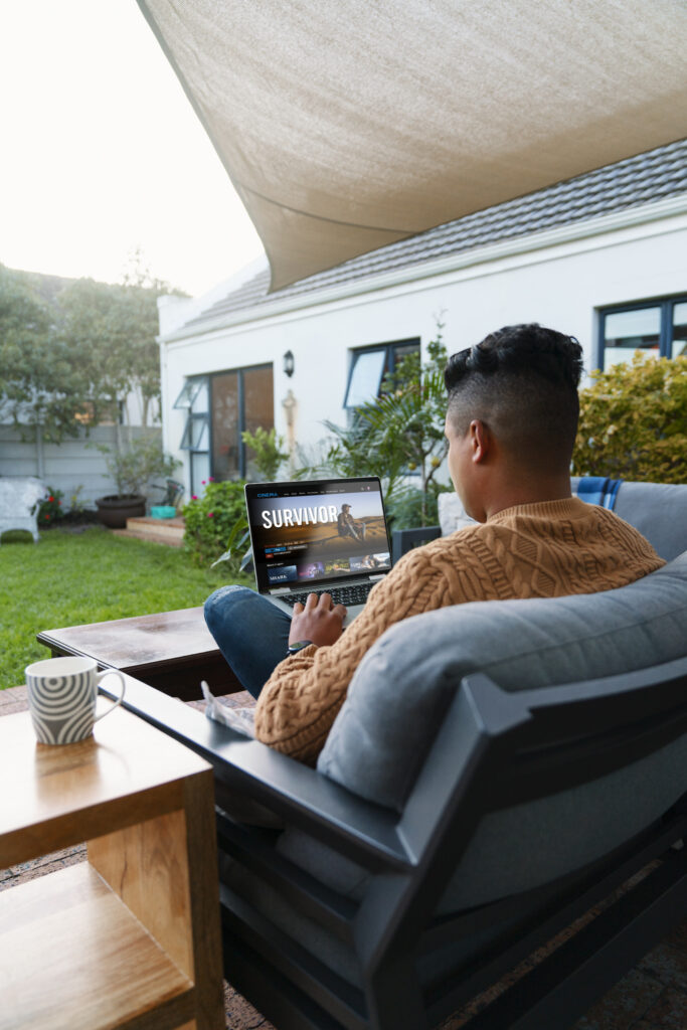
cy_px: 515
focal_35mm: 26
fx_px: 744
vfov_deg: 69.4
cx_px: 344
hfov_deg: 49.6
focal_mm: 26
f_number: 2.8
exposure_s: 1/200
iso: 500
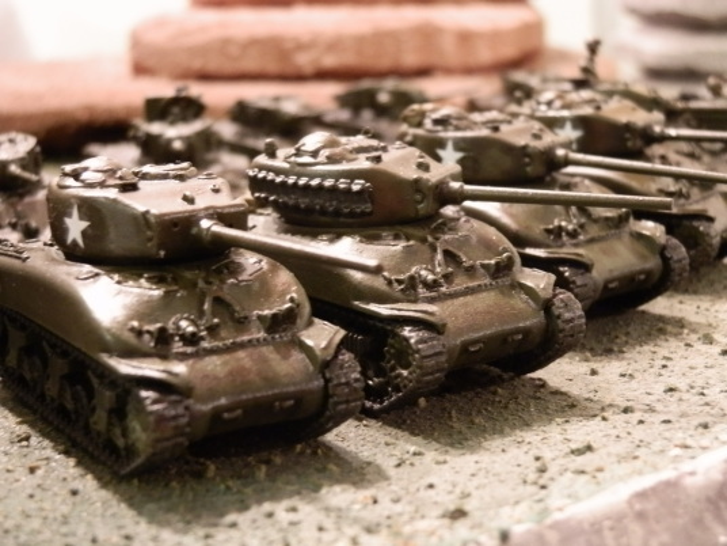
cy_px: 273
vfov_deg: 24.0
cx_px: 364
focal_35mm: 61
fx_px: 1281
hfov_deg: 31.7
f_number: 3.7
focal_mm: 10.99
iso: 400
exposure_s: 1/8
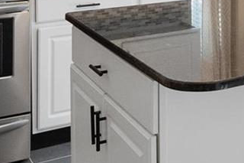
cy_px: -80
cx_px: 303
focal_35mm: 80
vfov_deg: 15.7
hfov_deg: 23.0
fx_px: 542
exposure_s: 1/10
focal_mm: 8
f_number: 6.3
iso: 400
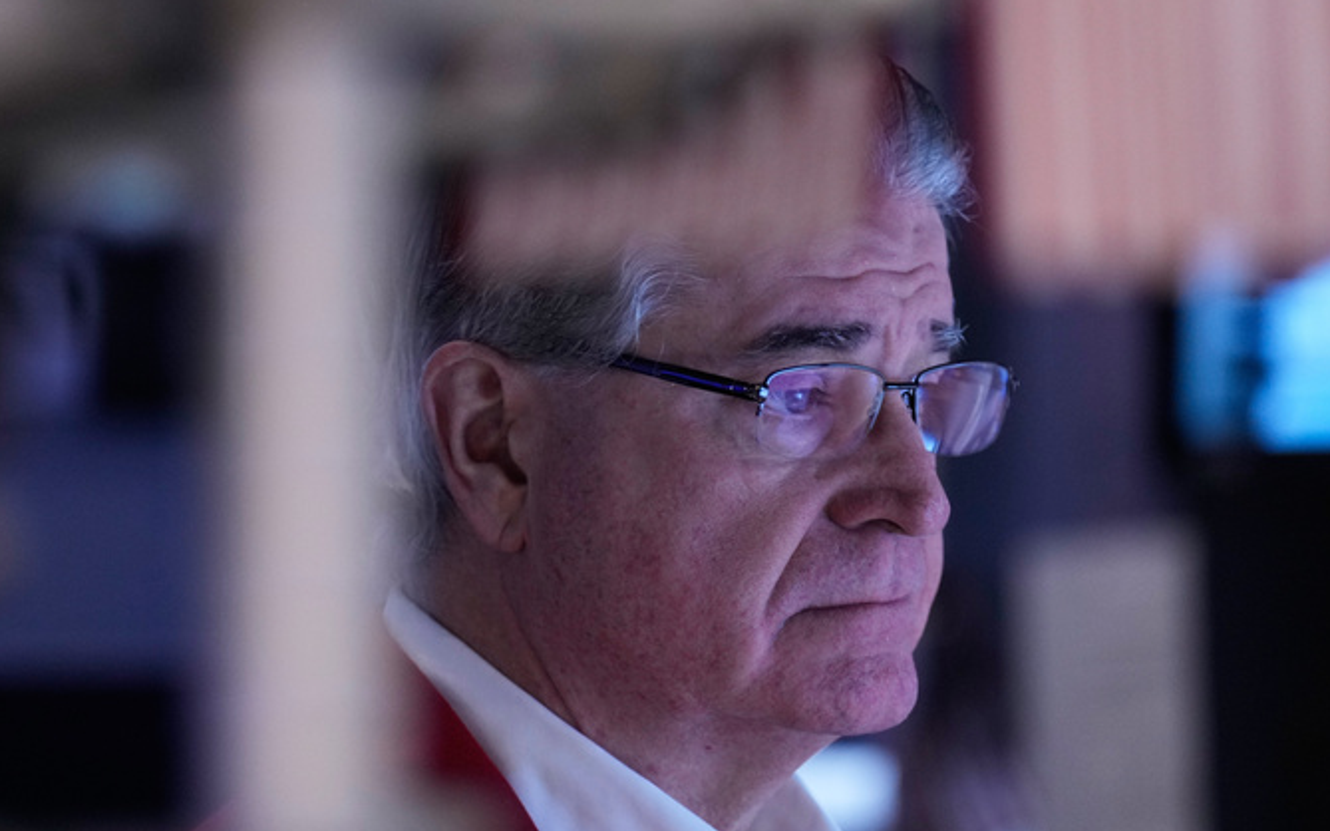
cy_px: 242
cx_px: 547
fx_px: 9278
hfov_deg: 8.2
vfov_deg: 5.1
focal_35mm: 256
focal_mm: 164
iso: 2000
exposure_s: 1/160
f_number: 2.8
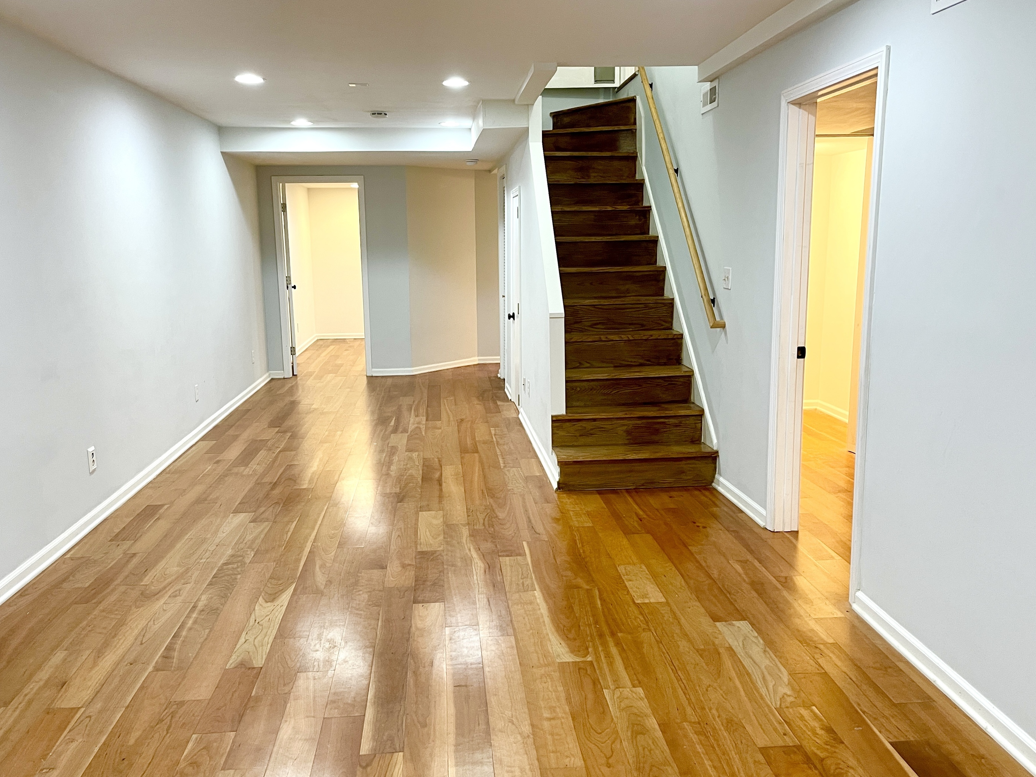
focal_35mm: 28
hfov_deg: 63.4
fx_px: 838
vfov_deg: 49.7
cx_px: 491
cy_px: 399
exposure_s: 1/60
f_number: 1.6
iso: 160
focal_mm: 5.1
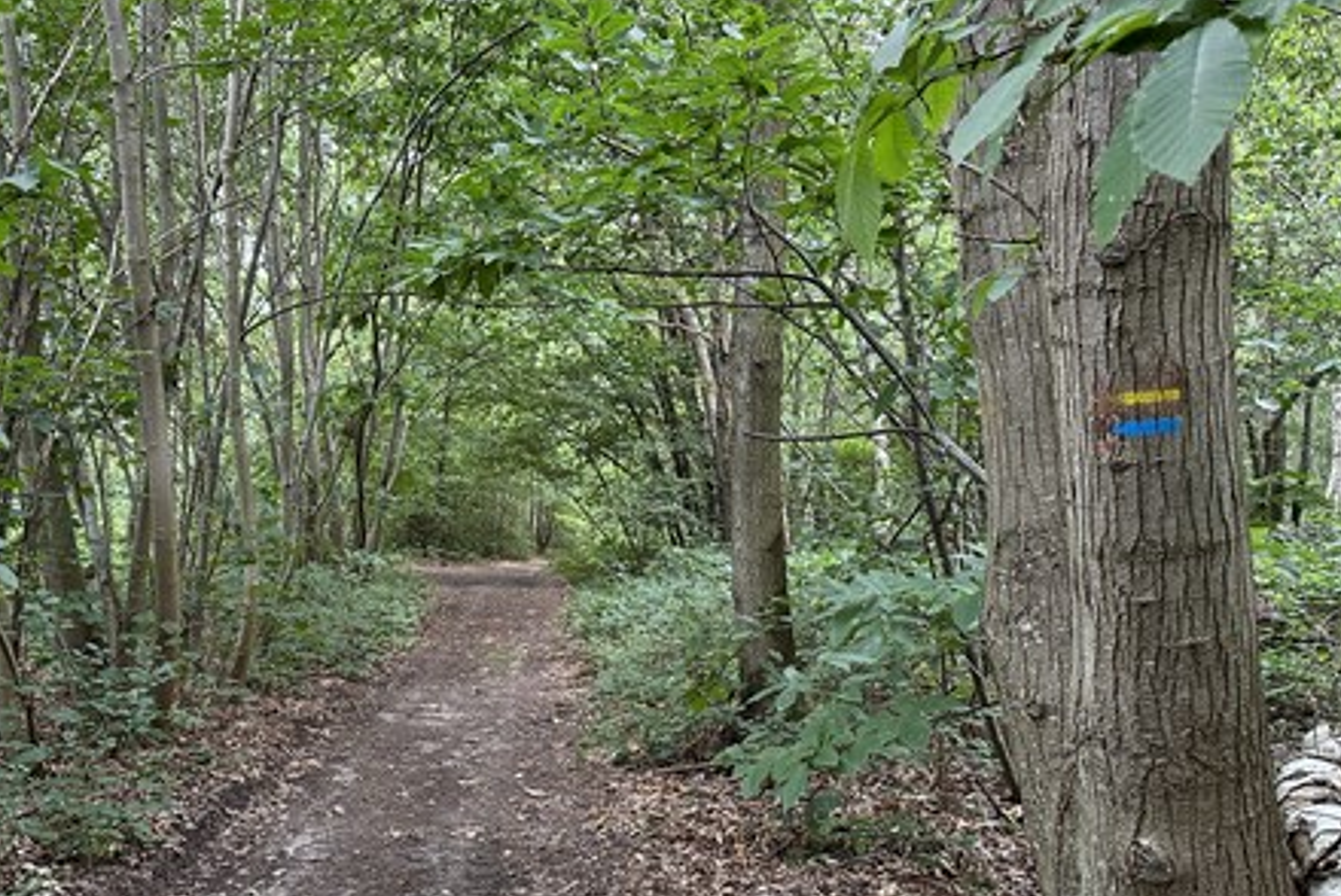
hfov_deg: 54.9
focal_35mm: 34
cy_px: 567
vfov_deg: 38.7
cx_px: 478
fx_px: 1267
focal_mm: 6.86
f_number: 1.78
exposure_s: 1/60
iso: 250
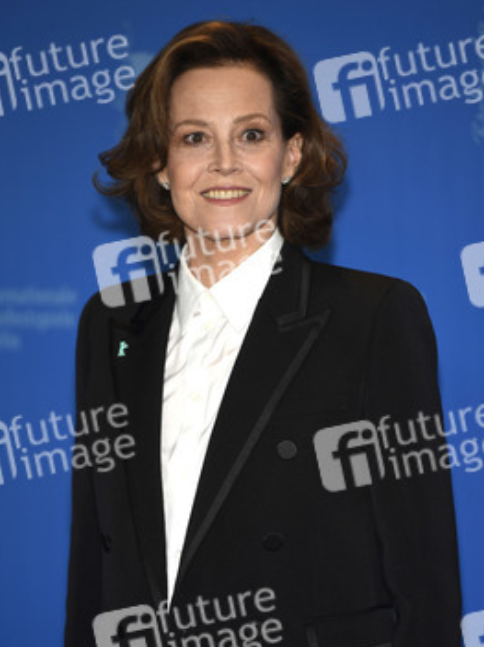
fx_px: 4085
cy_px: 356
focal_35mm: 219
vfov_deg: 9.0
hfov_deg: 6.8
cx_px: 241
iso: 640
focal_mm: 200
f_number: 3.5
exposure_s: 1/500
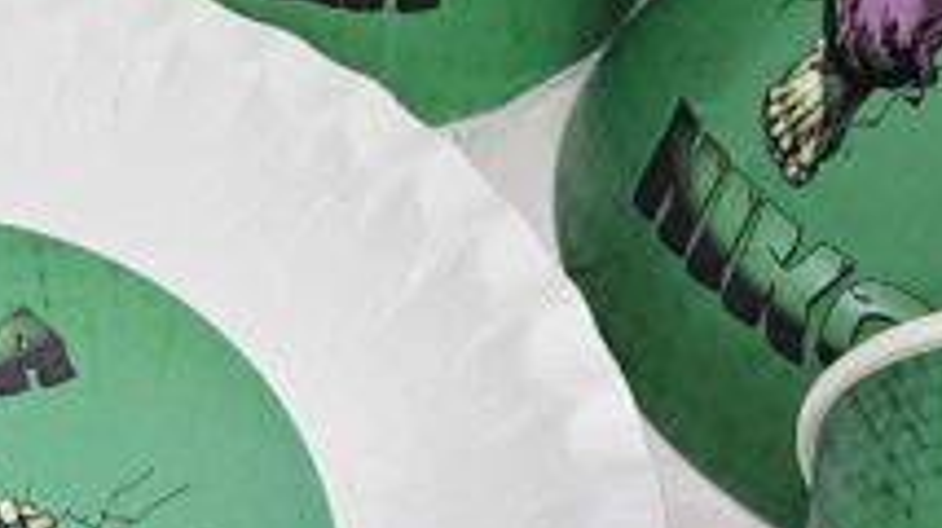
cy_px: 97
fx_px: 2995
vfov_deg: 10.0
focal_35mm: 120
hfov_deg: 17.5
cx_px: 13
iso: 40
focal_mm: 5.4
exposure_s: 1/50
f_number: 1.8
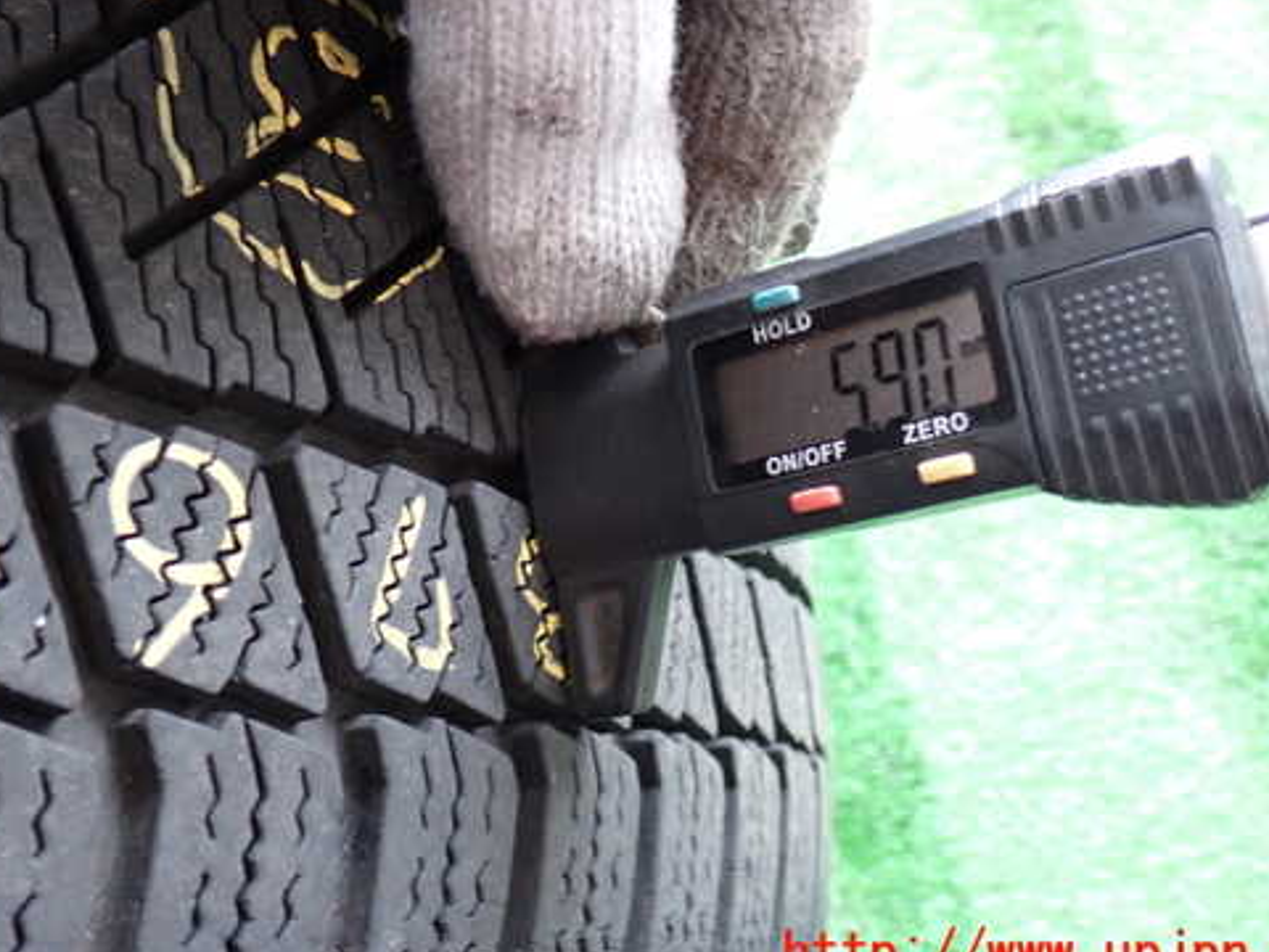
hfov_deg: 46.8
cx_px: 587
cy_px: 394
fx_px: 1466
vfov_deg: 35.9
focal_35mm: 40
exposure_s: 1/30
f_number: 2.4
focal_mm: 5.79
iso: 250
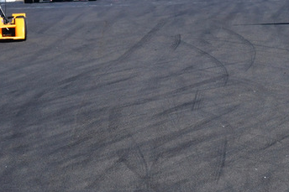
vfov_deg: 1.4
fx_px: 7847
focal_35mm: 978
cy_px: -24
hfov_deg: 2.1
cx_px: -24
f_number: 11
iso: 500
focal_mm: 280
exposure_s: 1/640
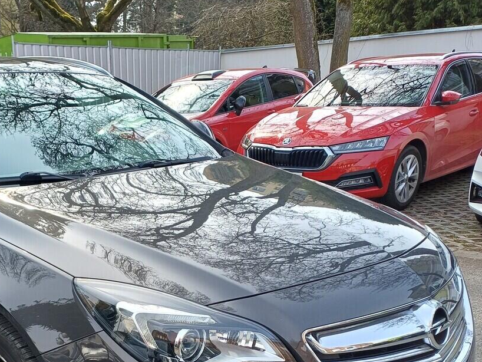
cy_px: 311
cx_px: 95
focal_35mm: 44
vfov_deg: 31.6
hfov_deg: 41.1
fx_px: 613
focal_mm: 4.65
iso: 50
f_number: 1.8
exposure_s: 1/439
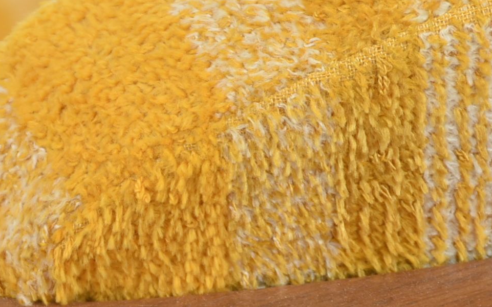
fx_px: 8945
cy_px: 311
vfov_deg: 2.0
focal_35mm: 667
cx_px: 187
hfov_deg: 3.2
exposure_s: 1/160
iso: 200
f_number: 9
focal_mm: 140
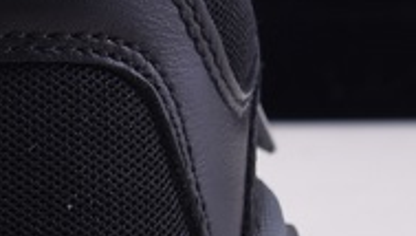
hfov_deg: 5.4
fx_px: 4253
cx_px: -550
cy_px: 233
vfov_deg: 3.2
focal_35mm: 385
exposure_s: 1/200
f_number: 11
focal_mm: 58
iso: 100
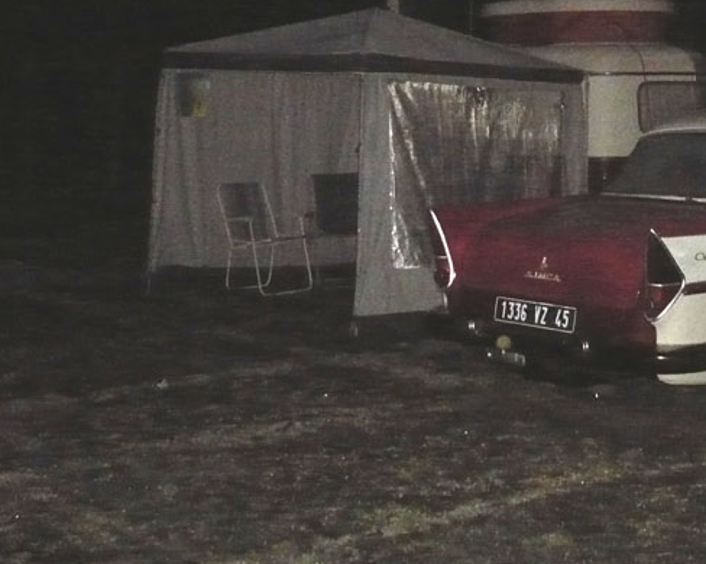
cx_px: 505
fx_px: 1462
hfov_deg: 26.9
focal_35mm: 70
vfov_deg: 21.5
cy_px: 82
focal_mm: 5.8
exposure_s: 1/30
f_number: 2.8
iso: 640
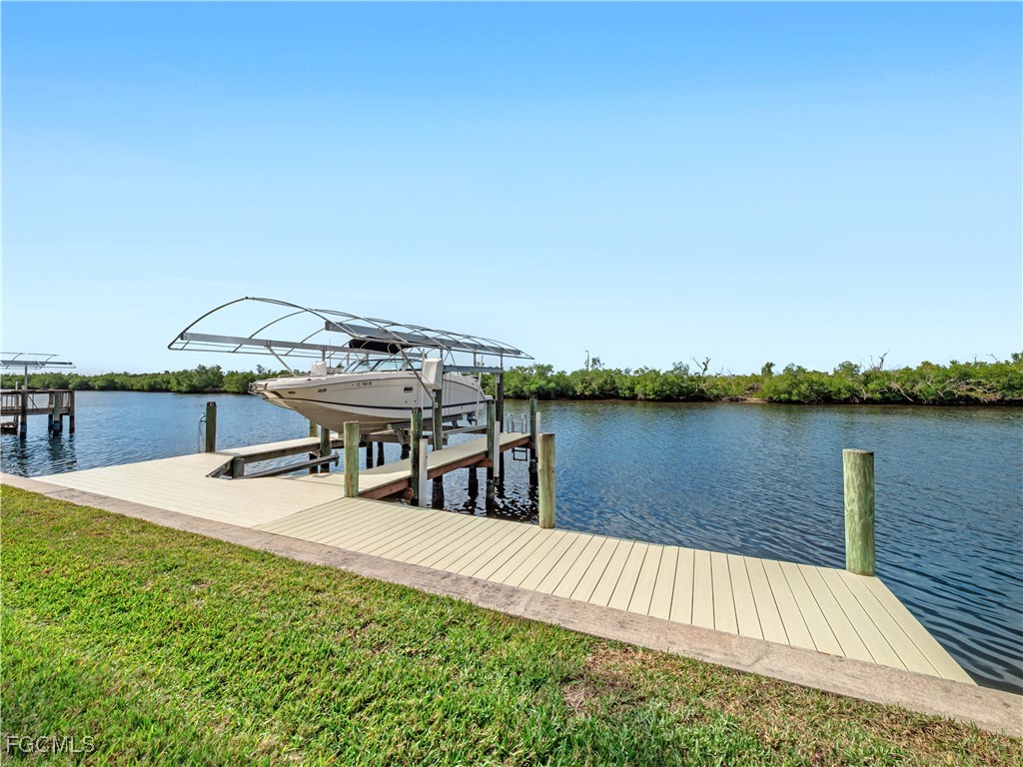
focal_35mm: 14
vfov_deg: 85.7
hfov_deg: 102.1
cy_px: 384
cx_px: 512
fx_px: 414
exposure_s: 1/1250
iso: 200
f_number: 7.1
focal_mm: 7
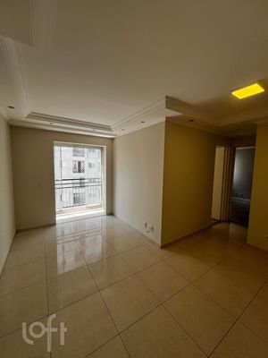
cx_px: 134
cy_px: 179
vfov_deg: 106.2
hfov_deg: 89.9
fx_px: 134
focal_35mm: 13
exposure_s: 1/284
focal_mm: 1.57
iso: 32
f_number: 1.8
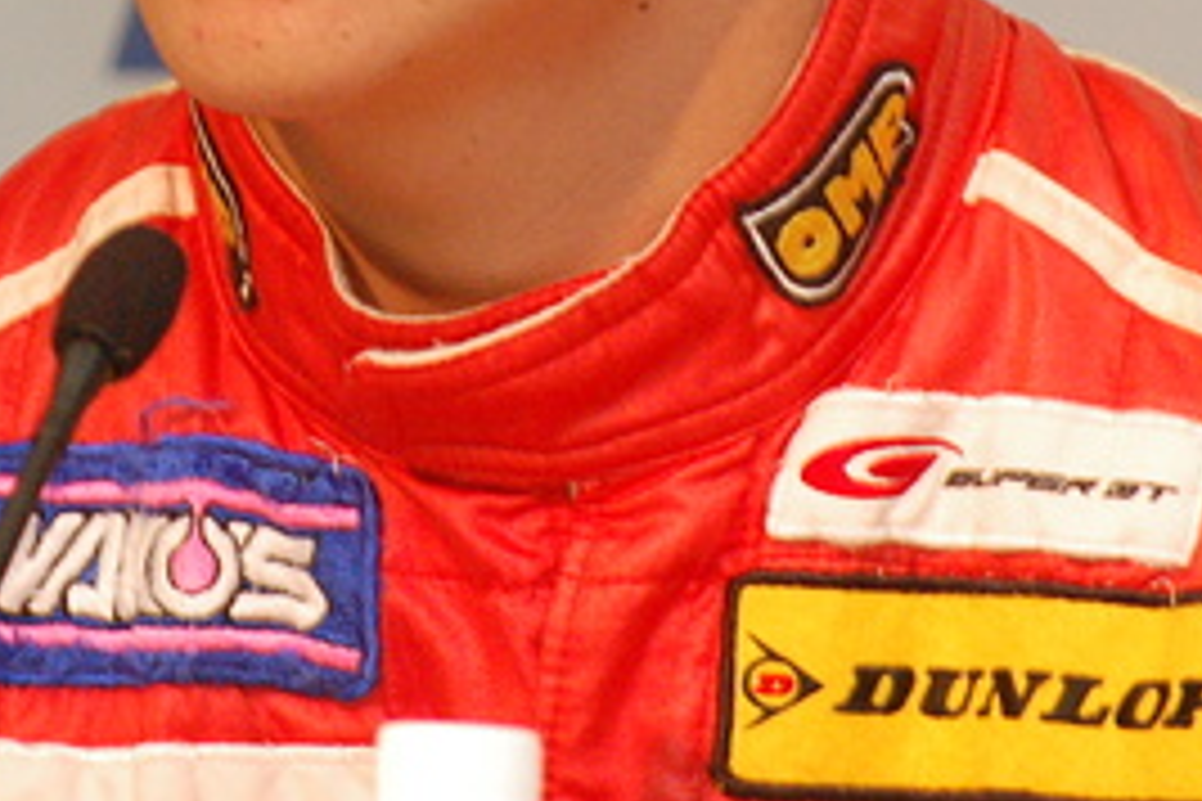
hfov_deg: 2.5
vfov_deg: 1.7
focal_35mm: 811
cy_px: -58
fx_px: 27076
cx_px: 266
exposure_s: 1/60
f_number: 8
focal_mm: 200
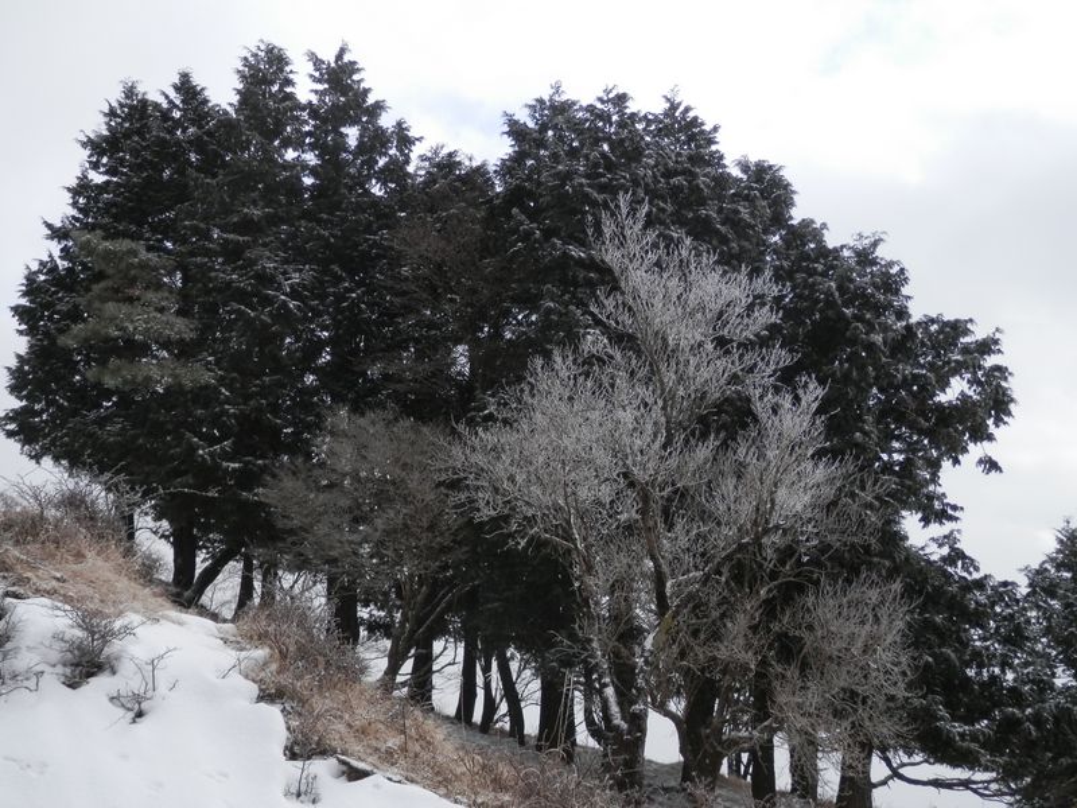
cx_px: 538
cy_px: 404
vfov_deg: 32.2
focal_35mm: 45
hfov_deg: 42.1
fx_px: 1400
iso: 80
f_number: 3.8
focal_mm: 8
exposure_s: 1/640
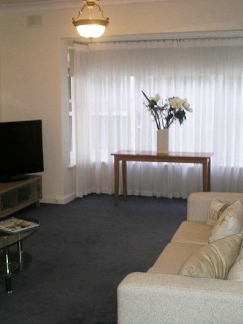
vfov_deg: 38.2
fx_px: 468
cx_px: 101
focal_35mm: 50
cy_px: 162
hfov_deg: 29.1
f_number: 2.8
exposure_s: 1/40
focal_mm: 7.8
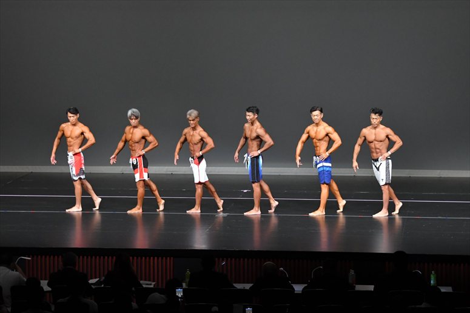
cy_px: 156
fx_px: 1657
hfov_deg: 16.1
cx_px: 235
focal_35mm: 127
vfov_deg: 10.8
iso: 4000
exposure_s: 1/400
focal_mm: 85
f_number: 5.6
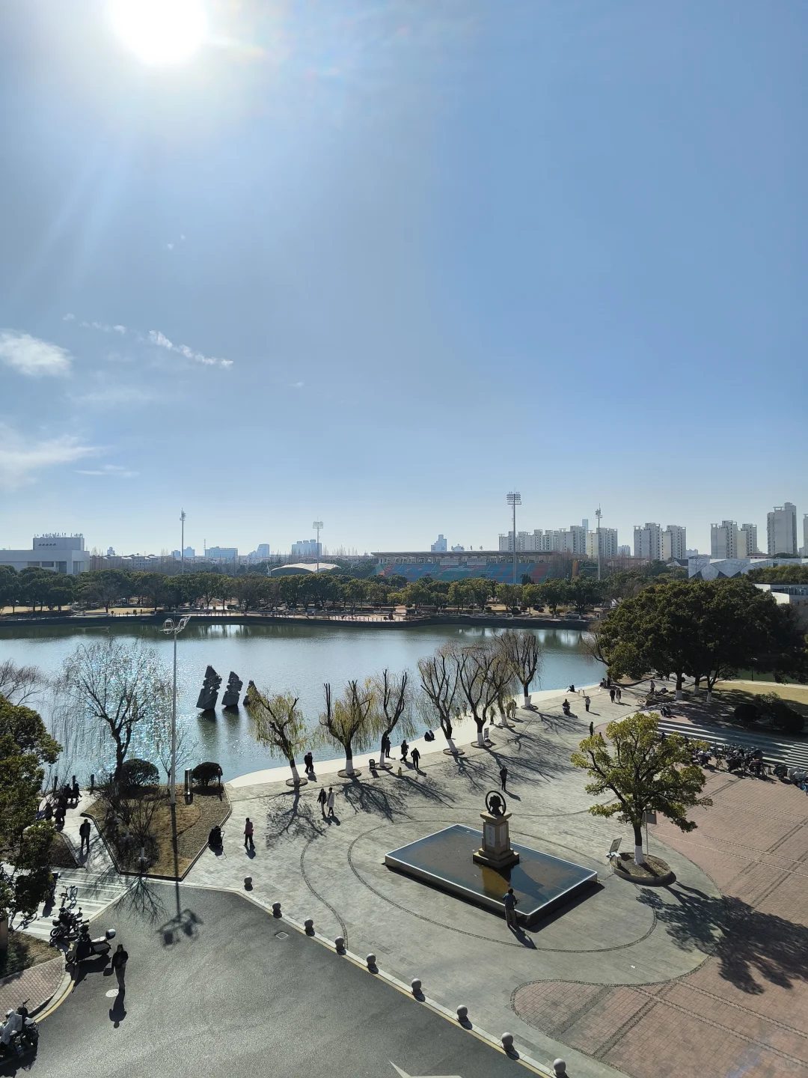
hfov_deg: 58.9
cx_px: 404
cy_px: 539
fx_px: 716
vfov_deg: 73.9
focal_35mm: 23
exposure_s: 1/7748
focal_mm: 5.35
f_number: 1.7
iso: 80
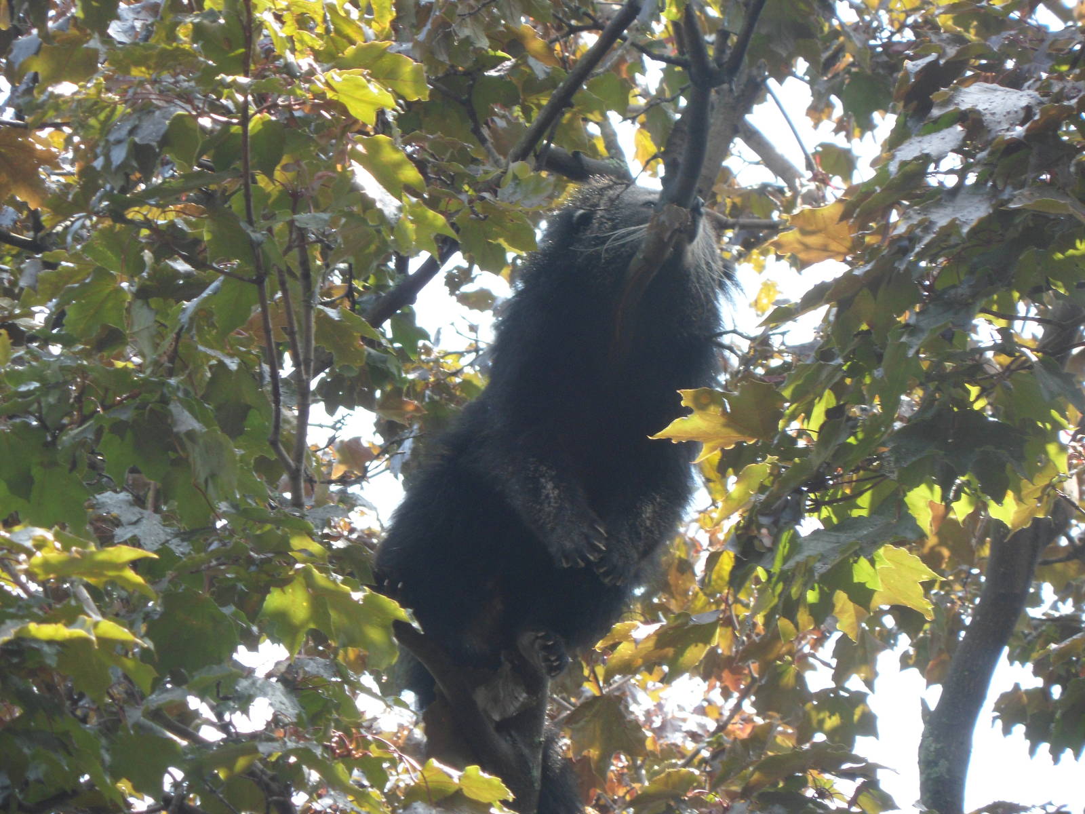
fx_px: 8463
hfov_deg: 7.3
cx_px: 542
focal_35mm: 270
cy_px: 407
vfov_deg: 5.5
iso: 80
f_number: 5.9
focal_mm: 46.8
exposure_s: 1/90
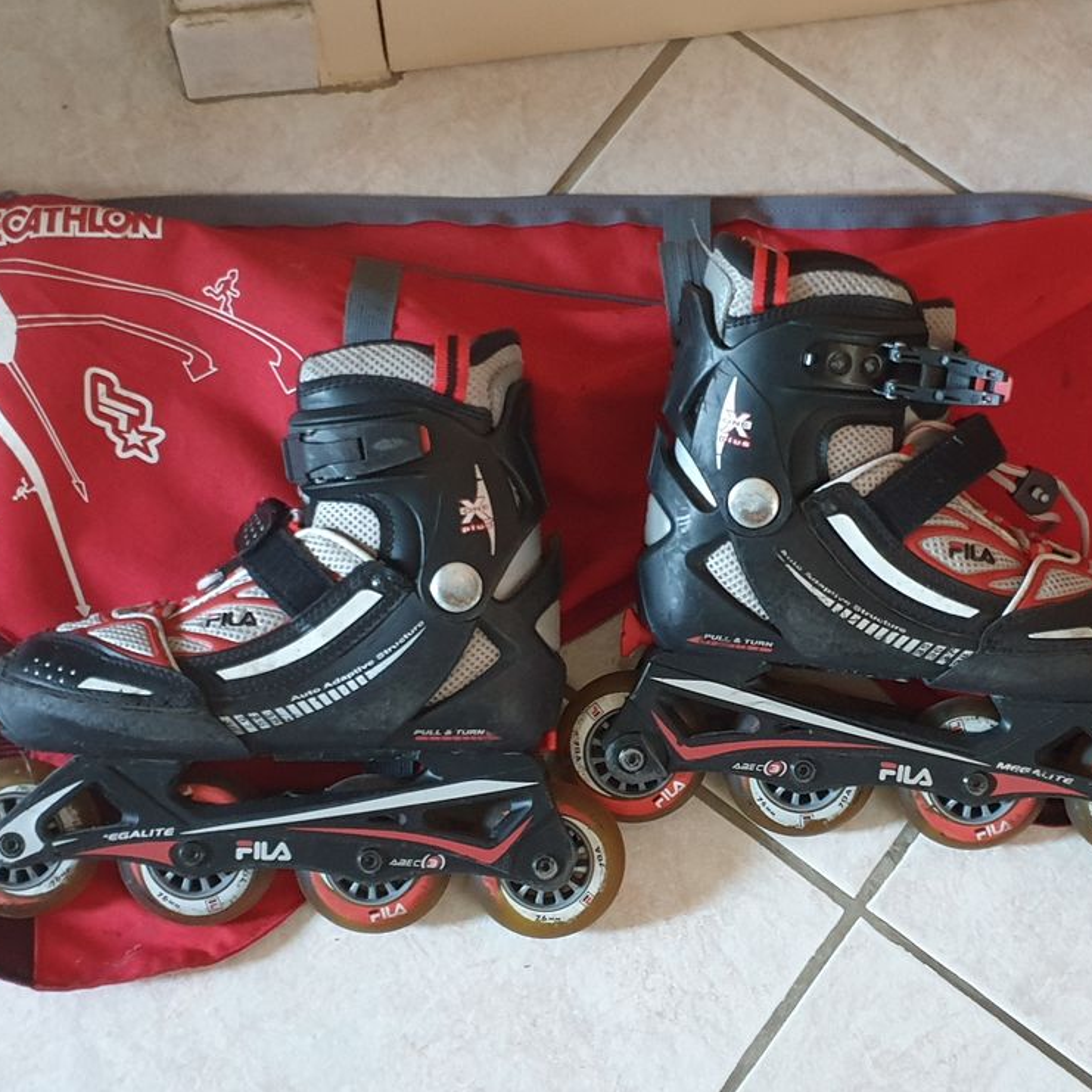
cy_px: 548
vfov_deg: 52.5
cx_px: 622
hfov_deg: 52.4
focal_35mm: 31
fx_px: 1106
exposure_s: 1/10
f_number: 1.5
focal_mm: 4.3
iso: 320
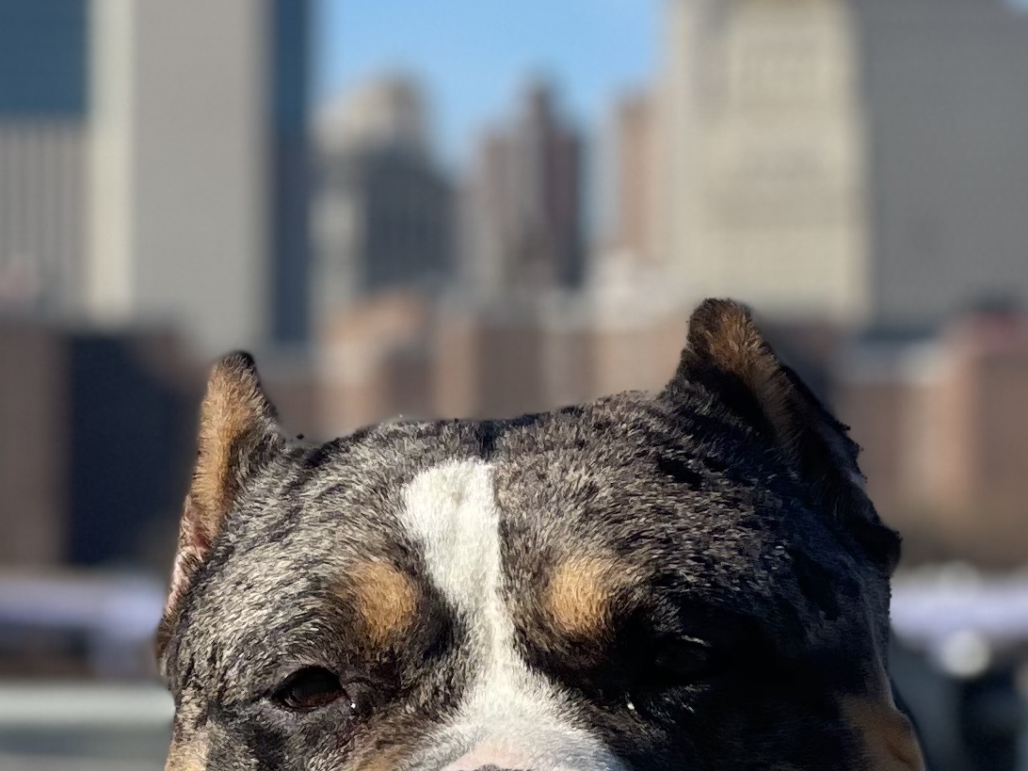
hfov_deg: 9.9
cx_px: -652
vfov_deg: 7.7
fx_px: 5702
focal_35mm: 192
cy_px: 677
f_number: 2
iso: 25
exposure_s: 1/1497
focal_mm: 6
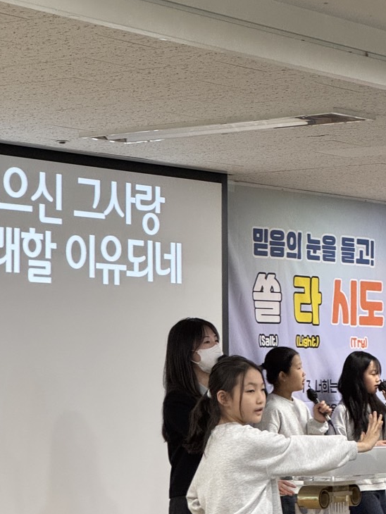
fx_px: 2006
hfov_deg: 10.9
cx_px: 334
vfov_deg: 14.6
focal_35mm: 135
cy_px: 254
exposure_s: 1/60
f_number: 2.8
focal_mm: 9
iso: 320
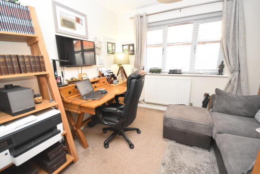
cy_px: 87
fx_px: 108
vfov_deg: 77.4
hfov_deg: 100.4
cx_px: 130
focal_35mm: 15
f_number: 4
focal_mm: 10
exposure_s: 1/60
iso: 1600
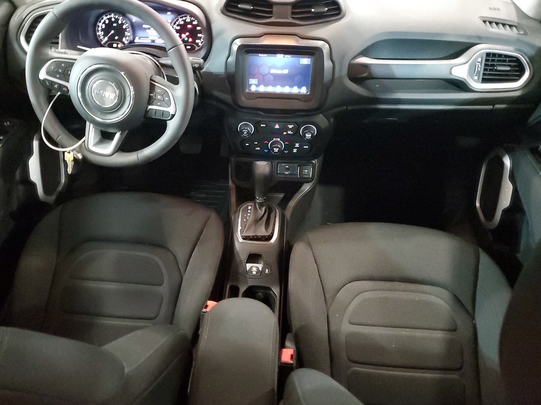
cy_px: 197
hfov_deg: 65.3
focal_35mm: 27
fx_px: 422
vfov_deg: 51.4
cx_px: 262
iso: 806
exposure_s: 1/15
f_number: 1.5
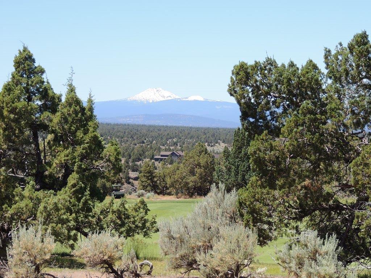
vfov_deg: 11.0
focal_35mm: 135
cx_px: 186
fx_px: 1447
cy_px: 139
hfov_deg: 14.6
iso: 100
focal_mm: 24
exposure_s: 1/500
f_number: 4.3
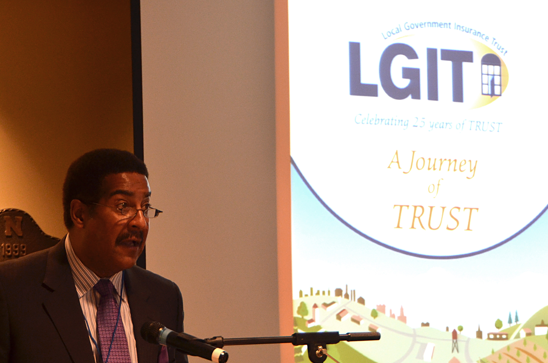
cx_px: 281
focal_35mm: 169
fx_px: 2567
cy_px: 231
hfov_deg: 12.2
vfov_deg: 8.1
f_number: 5.3
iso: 800
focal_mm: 82
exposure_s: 1/40
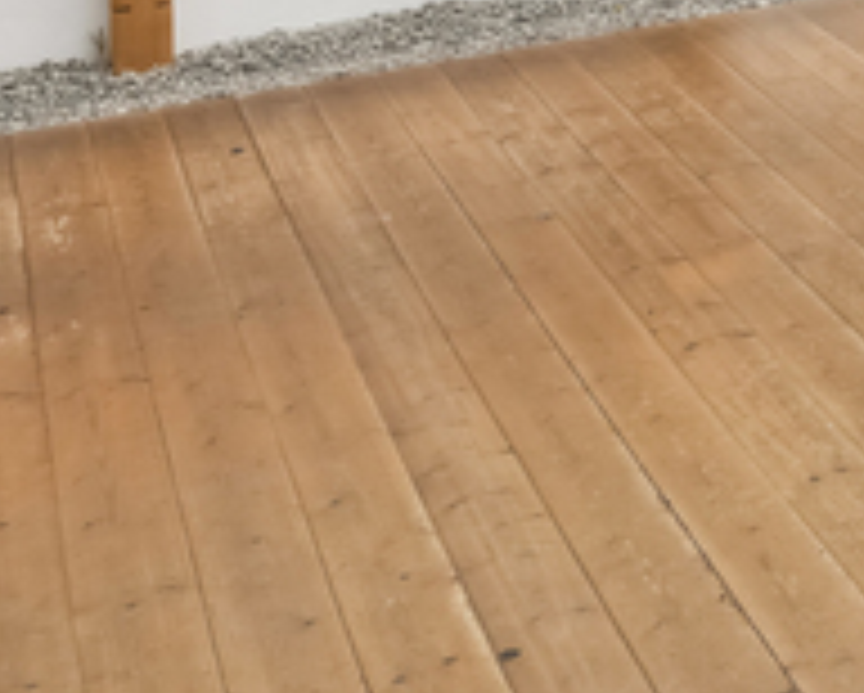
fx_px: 2022
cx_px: 1562
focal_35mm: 79
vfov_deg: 15.9
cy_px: -621
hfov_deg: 18.6
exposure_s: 1
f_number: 13
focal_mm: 18
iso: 80
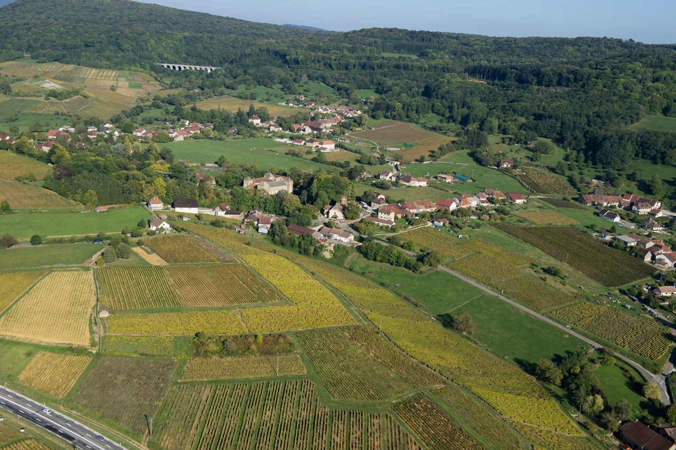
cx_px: 338
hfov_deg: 48.5
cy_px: 225
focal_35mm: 40
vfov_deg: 33.4
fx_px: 751
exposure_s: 1/640
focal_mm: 40
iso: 200
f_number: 7.1
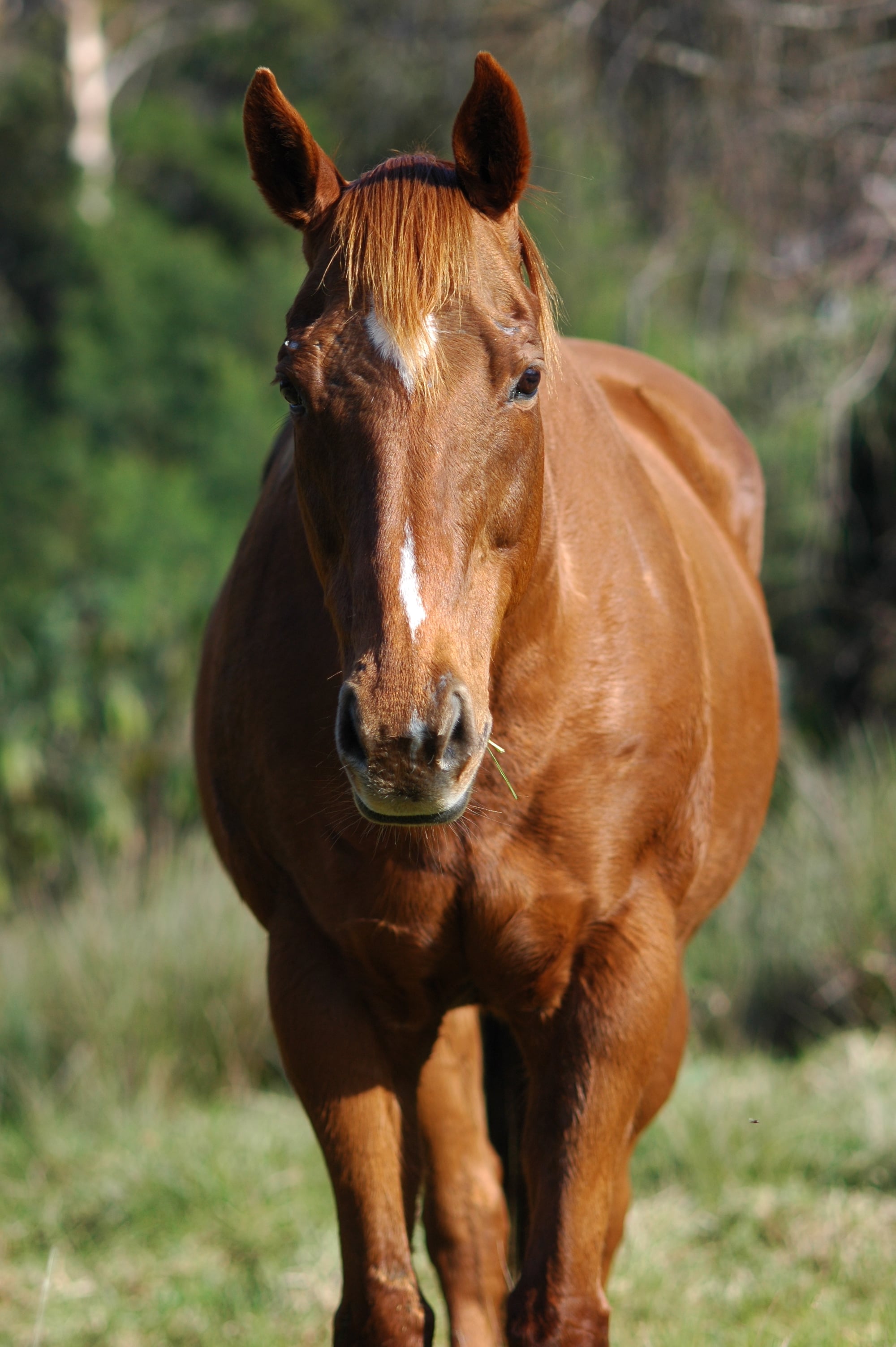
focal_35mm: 158
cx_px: 448
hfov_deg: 8.7
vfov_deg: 13.1
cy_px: 674
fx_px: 5890
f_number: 3.2
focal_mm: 105
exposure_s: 1/1250
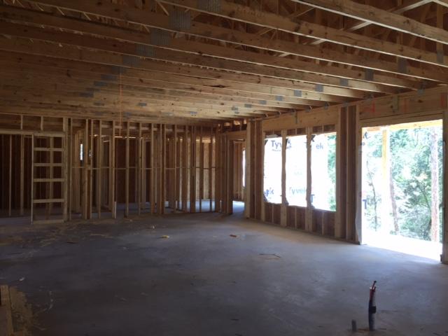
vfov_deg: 48.2
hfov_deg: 61.7
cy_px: 168
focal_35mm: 29
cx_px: 224
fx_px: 375
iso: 50
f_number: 2.2
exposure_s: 1/120
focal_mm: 4.15
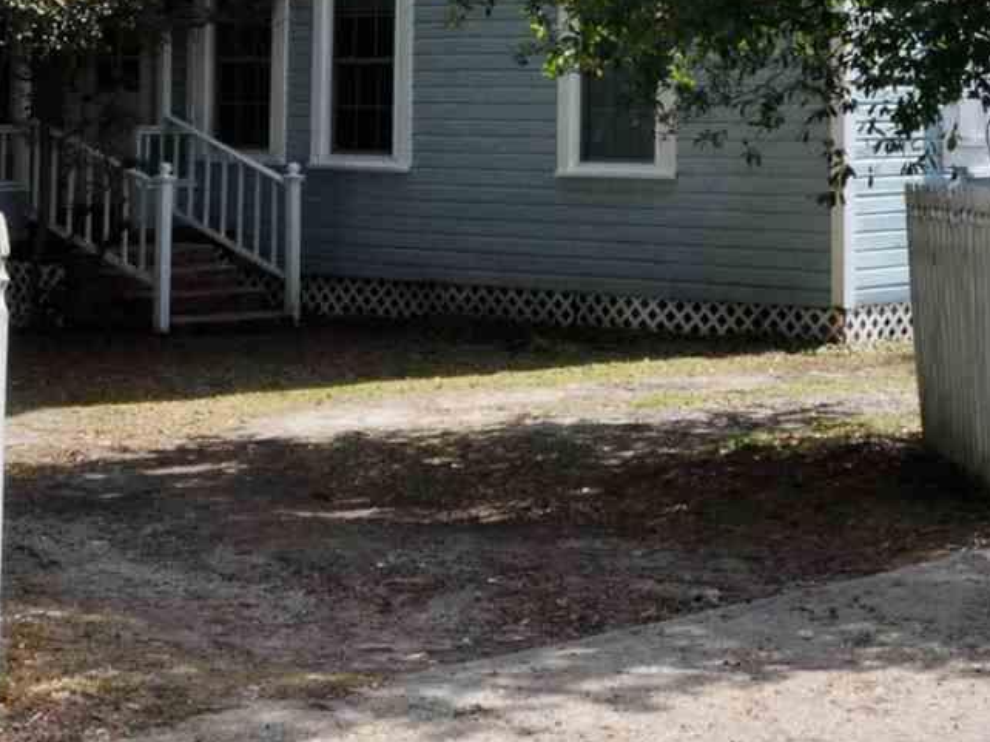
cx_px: 530
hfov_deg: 20.3
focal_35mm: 97
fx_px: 2760
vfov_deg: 14.8
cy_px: -130
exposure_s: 1/200
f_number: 25
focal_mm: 21
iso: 1250
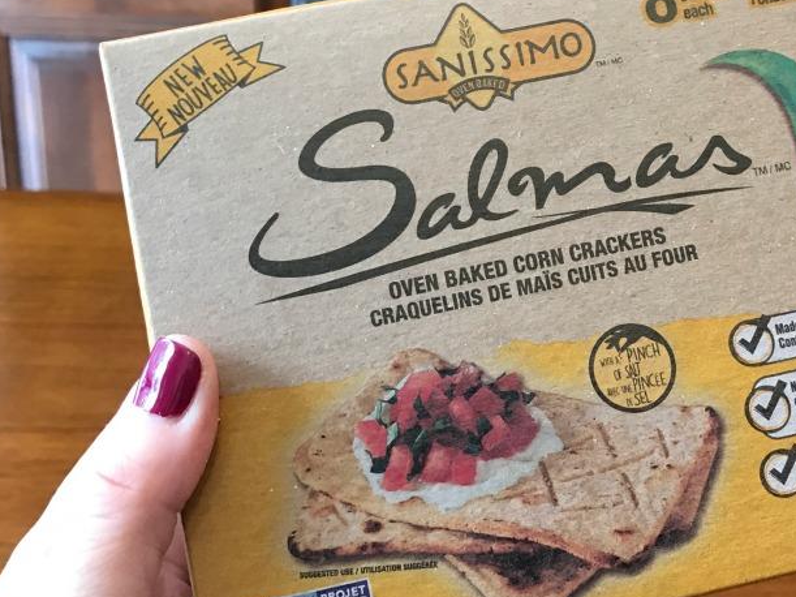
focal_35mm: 55
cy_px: 192
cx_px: 521
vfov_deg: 26.4
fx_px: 1264
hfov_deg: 34.7
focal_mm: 3.99
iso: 40
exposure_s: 1/15
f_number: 1.8
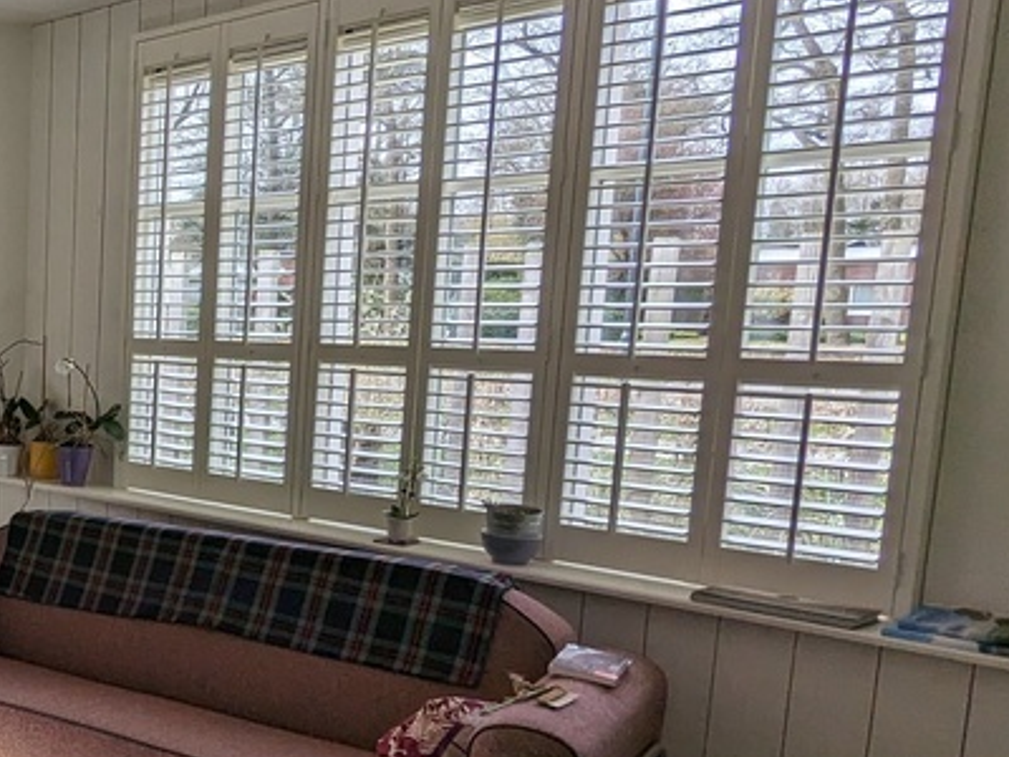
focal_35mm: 41
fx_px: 1195
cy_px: 472
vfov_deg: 35.0
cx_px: -252
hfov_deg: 34.6
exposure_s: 1/372
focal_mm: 2.35
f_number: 2.2
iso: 51
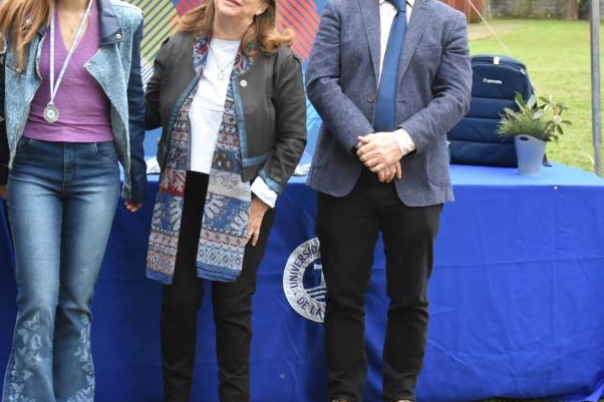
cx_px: 212
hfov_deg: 21.0
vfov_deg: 14.1
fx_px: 1627
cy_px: 128
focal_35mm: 97
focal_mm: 38
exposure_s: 1/250
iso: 2000
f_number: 8
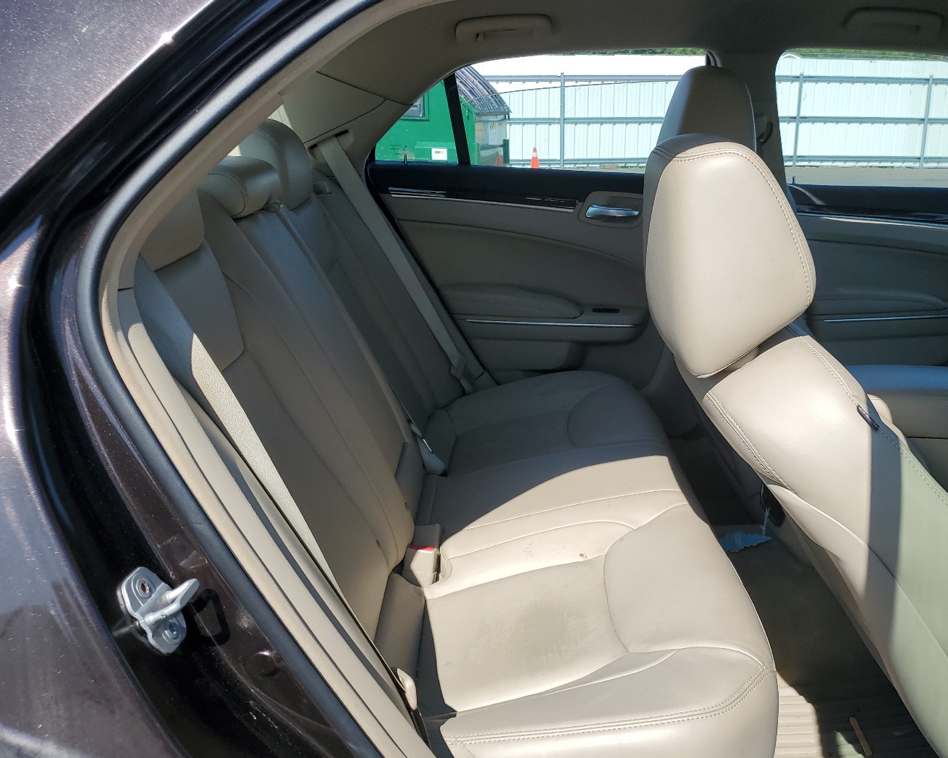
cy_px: 427
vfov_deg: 47.0
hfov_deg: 56.7
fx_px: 870
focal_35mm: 31
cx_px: 569
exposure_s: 1/2500
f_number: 1.5
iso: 50
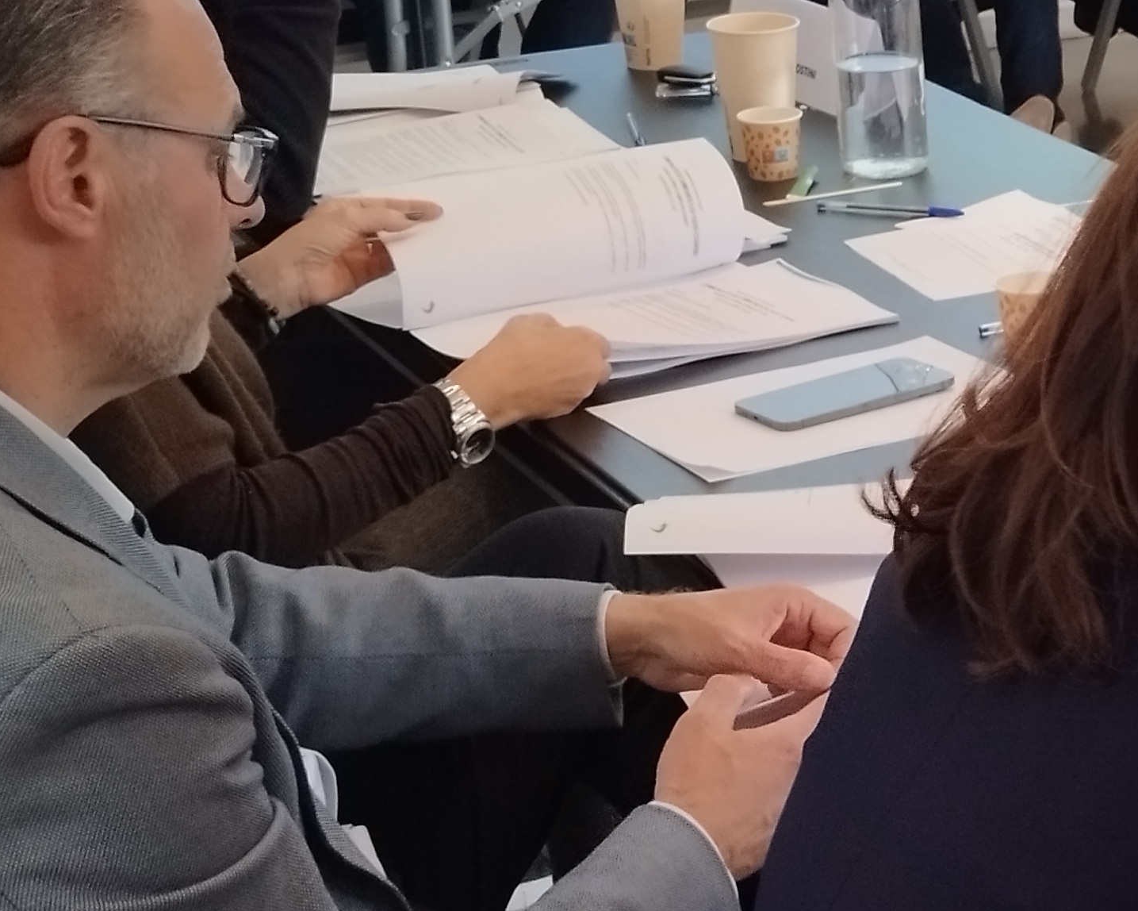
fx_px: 2290
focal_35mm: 68
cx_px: 1416
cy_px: 377
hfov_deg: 24.8
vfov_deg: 22.5
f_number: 1.89
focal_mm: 5.95
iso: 240
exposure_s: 1/50
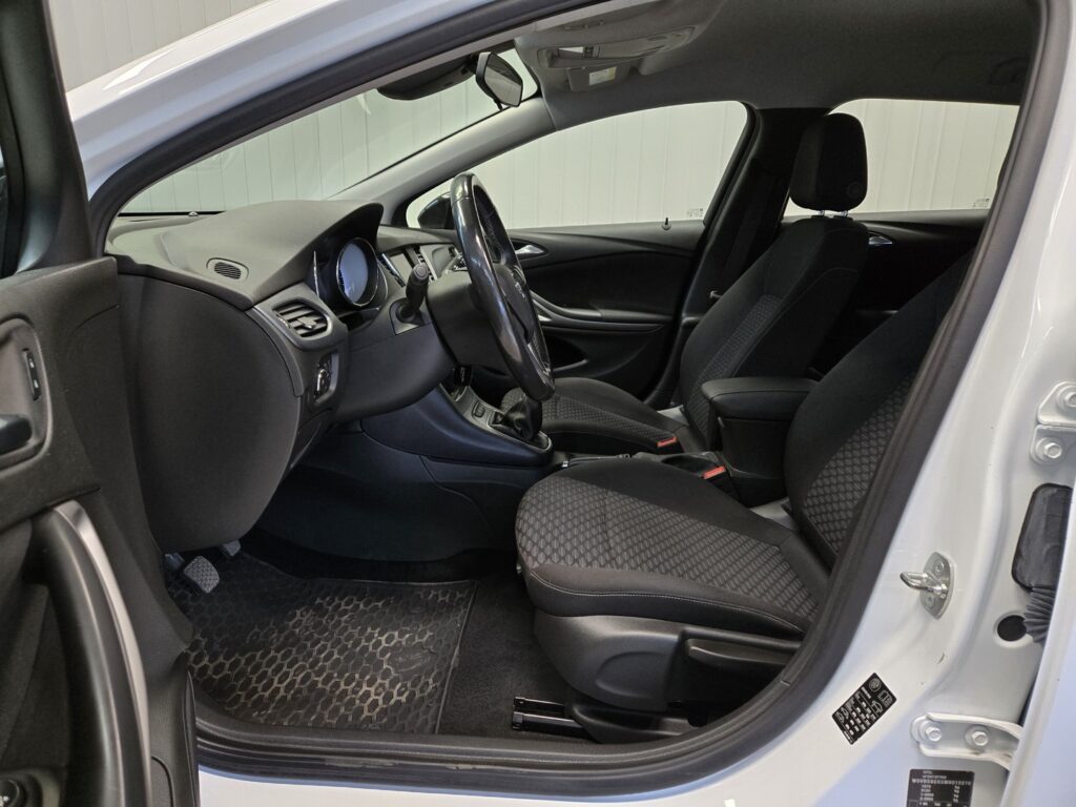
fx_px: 715
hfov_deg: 73.9
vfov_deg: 58.9
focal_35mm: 23
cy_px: 404
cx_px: 538
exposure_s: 1/100
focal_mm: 5.4
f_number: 1.8
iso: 200
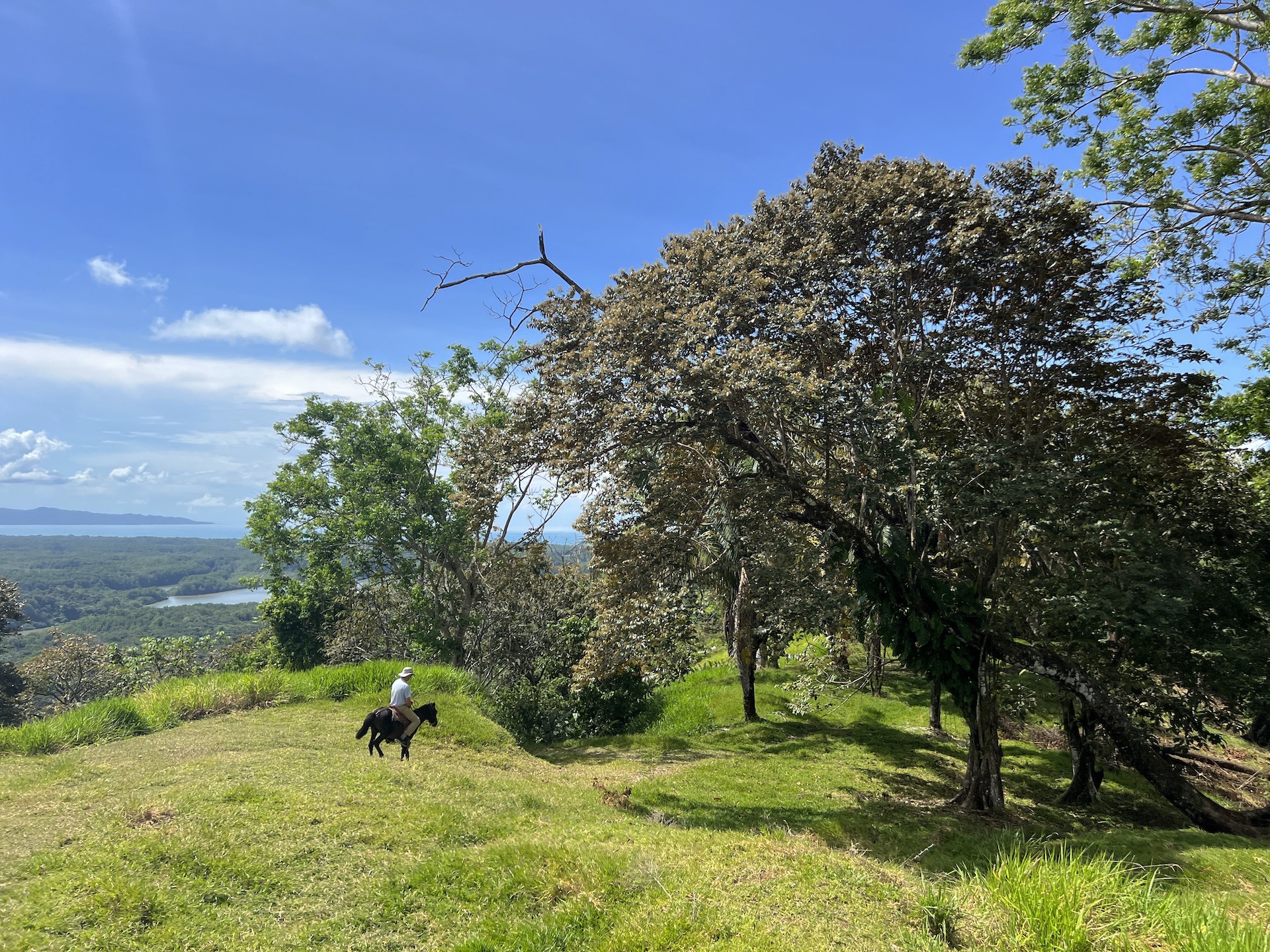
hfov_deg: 67.3
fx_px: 954
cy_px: 476
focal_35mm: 26
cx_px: 635
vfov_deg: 53.1
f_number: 1.5
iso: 50
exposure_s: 1/5319
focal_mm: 5.7
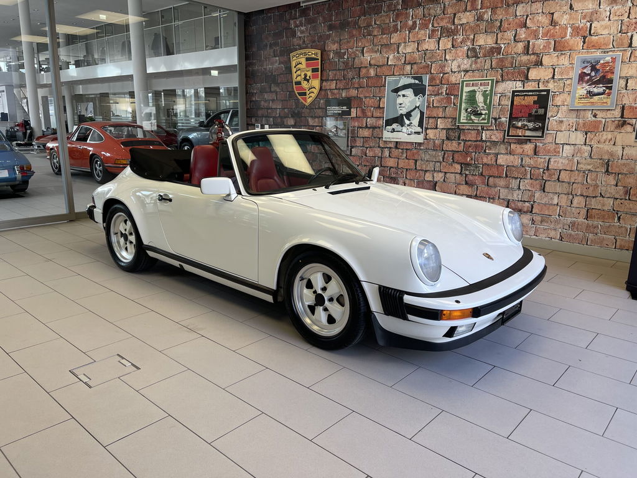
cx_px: 318
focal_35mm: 26
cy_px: 239
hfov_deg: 67.3
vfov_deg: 53.1
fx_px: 478
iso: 32
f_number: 1.6
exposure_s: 1/216
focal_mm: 5.1
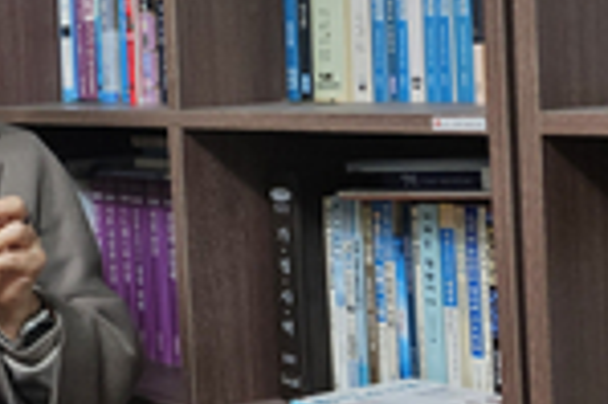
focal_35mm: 90
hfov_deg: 19.3
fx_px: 1518
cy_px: 114
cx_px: -351
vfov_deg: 15.1
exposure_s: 1/170
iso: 250
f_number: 1.8
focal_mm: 5.4
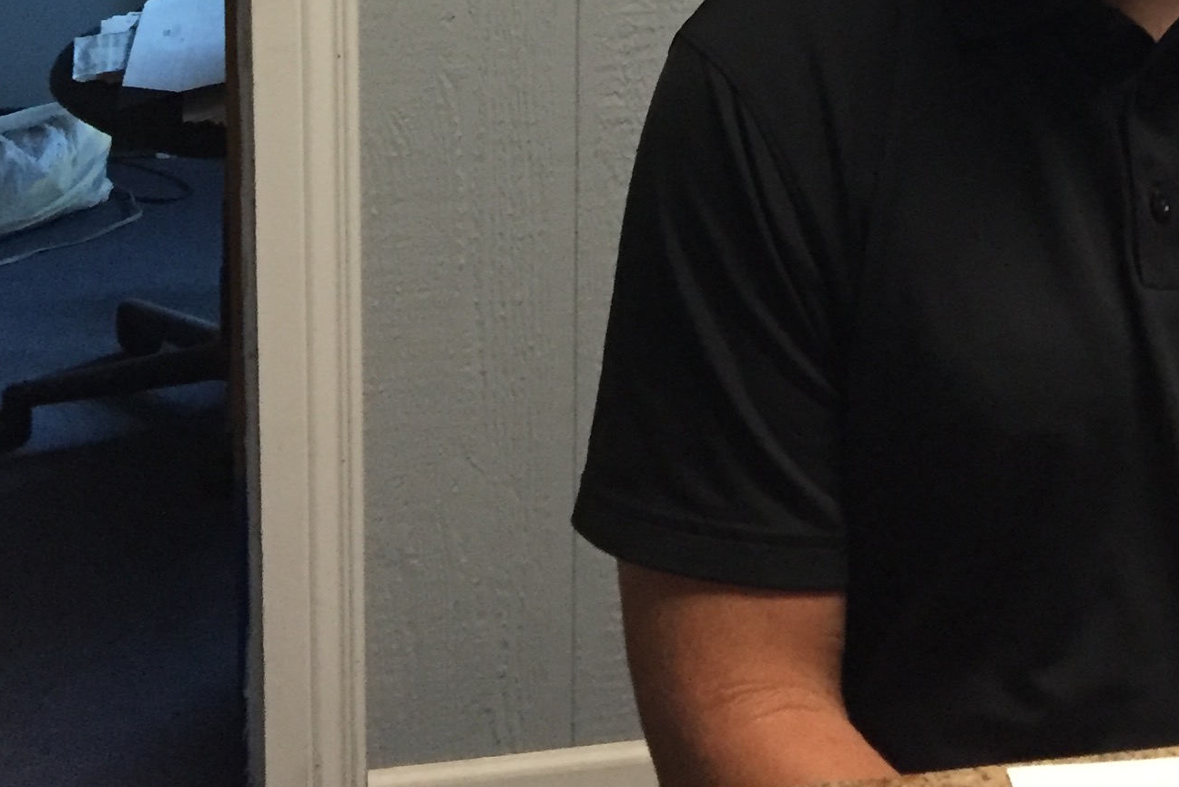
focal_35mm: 76
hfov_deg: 26.2
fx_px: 2489
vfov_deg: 17.3
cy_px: -100
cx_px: 916
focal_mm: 4.15
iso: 250
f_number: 2.2
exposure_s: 1/24
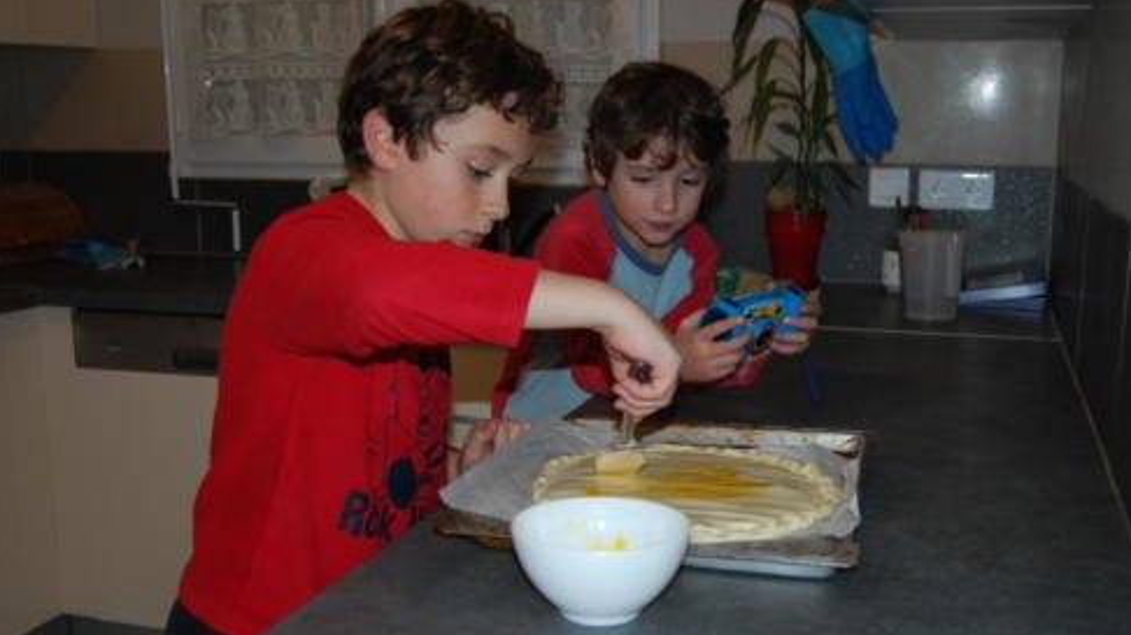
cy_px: 378
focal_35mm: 42
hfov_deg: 48.4
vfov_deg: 28.3
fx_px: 1259
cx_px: 572
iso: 400
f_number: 4.2
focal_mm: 26
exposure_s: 1/60
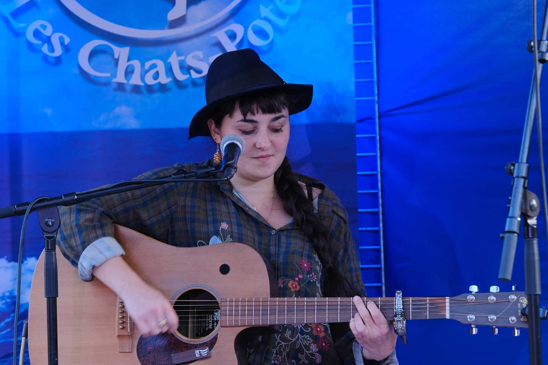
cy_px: 153
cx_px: 261
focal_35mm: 140
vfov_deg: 9.8
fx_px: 2131
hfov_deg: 14.7
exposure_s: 1/180
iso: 640
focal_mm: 75
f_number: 4
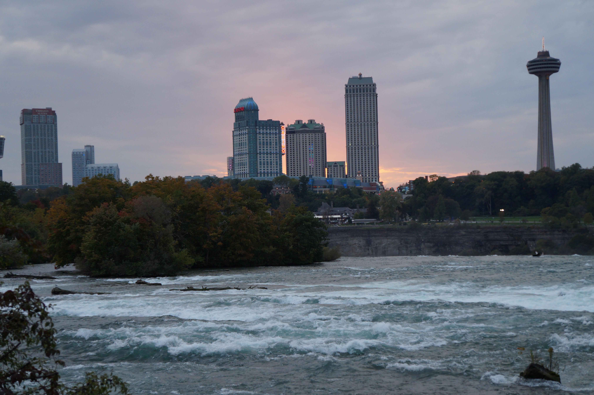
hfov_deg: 30.5
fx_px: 1088
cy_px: 198
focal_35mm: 66
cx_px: 297
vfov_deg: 20.6
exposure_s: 1/160
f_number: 5
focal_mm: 44
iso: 400
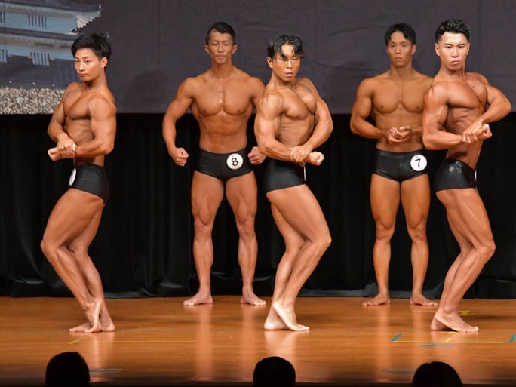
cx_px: 255
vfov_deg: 5.1
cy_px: 193
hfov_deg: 6.7
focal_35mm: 294
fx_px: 4382
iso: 6400
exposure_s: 1/400
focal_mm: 180
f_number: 5.6
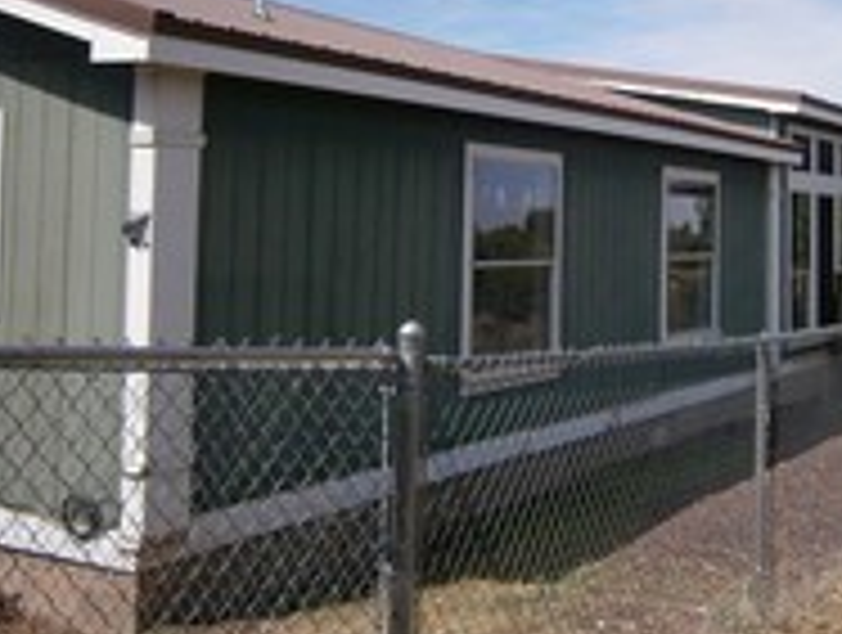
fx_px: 1170
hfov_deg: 38.9
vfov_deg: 29.9
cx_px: 599
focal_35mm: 48
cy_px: 157
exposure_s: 1/2000
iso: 80
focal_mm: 4.7
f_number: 2.8
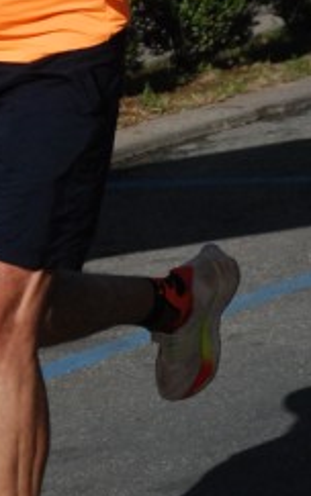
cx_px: -28
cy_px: -41
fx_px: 3853
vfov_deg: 7.3
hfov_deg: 4.6
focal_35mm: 284
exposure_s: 1/2500
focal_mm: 75
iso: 1000
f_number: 10
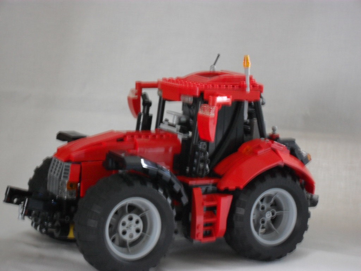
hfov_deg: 22.0
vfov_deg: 16.6
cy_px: 136
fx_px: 928
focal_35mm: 89
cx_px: 180
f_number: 5.5
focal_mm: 15.7
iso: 200
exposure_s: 1/2
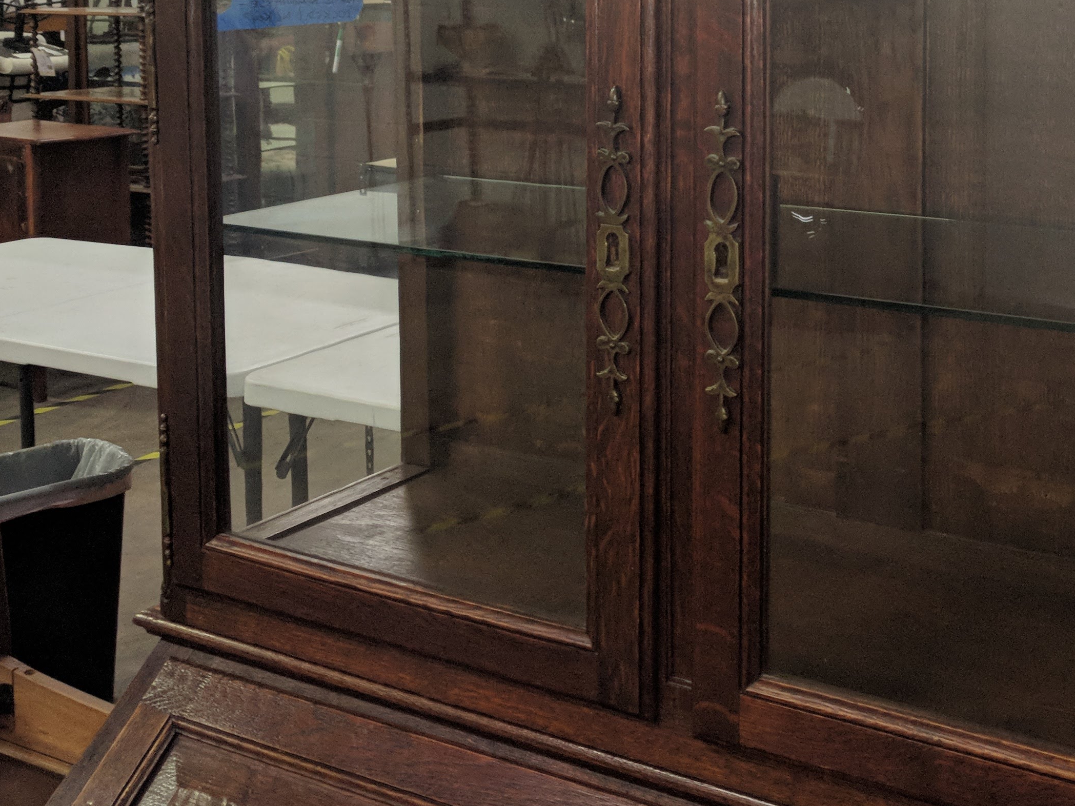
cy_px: 81
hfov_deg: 36.9
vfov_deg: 28.0
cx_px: 850
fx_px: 1552
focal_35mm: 50
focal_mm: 4.67
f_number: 2
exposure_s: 1/45.6
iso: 651
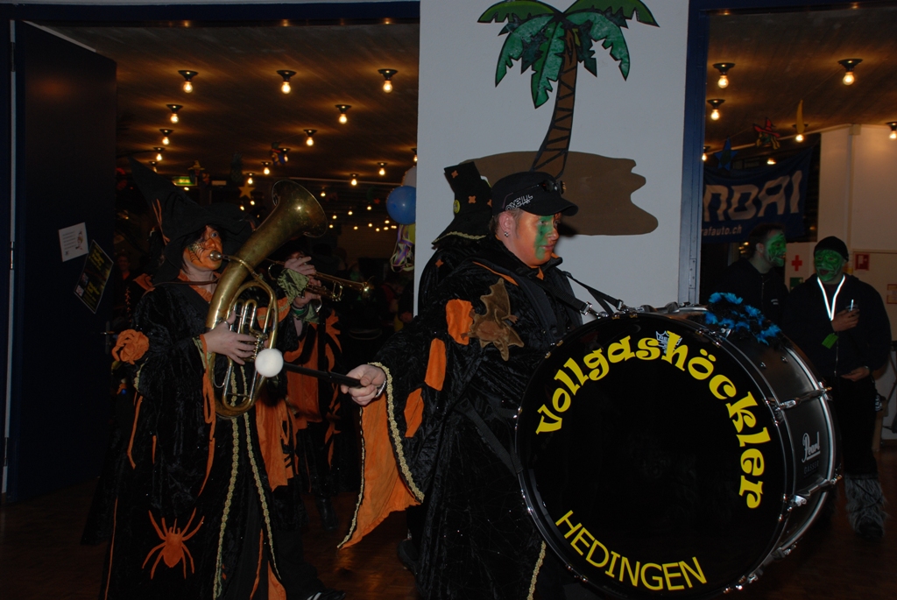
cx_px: 448
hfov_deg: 46.4
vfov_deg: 32.0
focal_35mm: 42
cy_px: 300
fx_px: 1048
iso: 200
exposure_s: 1/60
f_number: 4
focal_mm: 28
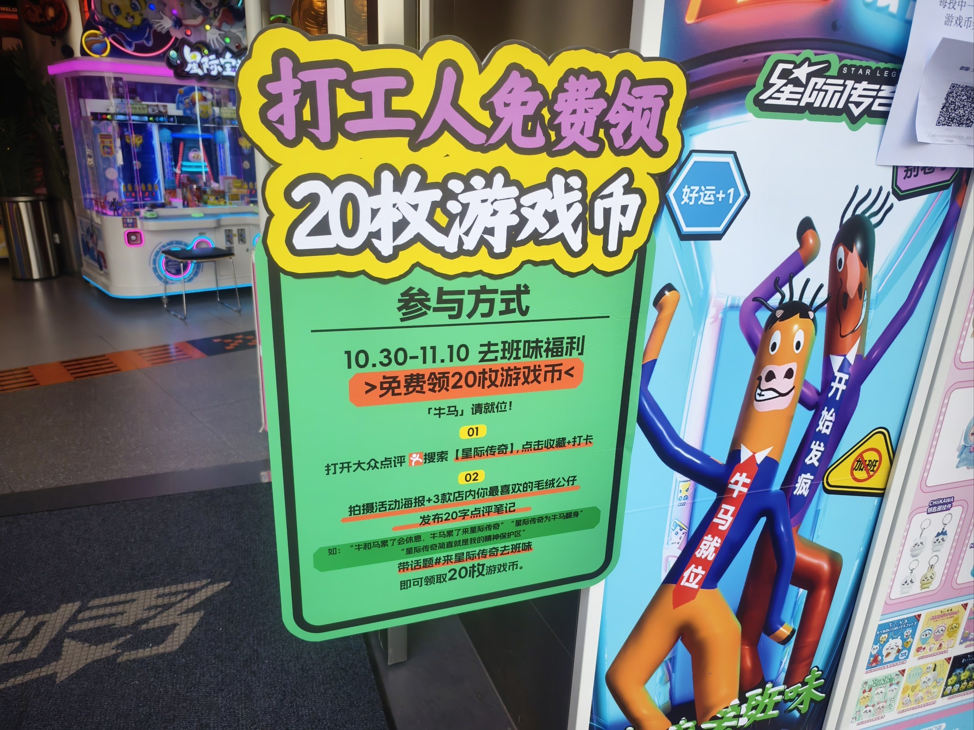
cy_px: 365
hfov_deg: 73.9
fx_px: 647
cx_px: 487
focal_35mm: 23
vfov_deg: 58.9
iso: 208
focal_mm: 5.6
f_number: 1.57
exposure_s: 1/1667
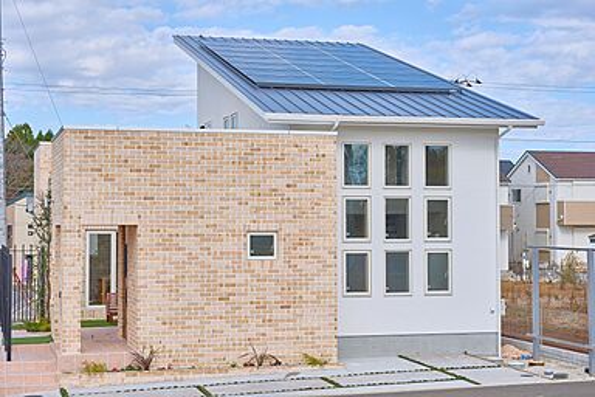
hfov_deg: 28.8
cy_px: 198
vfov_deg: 19.5
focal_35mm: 70
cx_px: 298
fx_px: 1157
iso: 100
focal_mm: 70
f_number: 8
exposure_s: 1/125
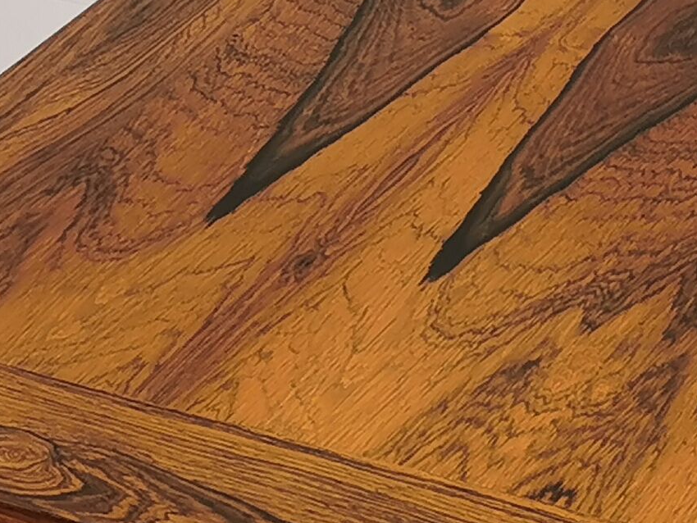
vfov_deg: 9.0
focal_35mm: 163
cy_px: 623
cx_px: 785
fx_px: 3283
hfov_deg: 11.9
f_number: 1.8
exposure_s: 1/119
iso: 50
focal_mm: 5.58
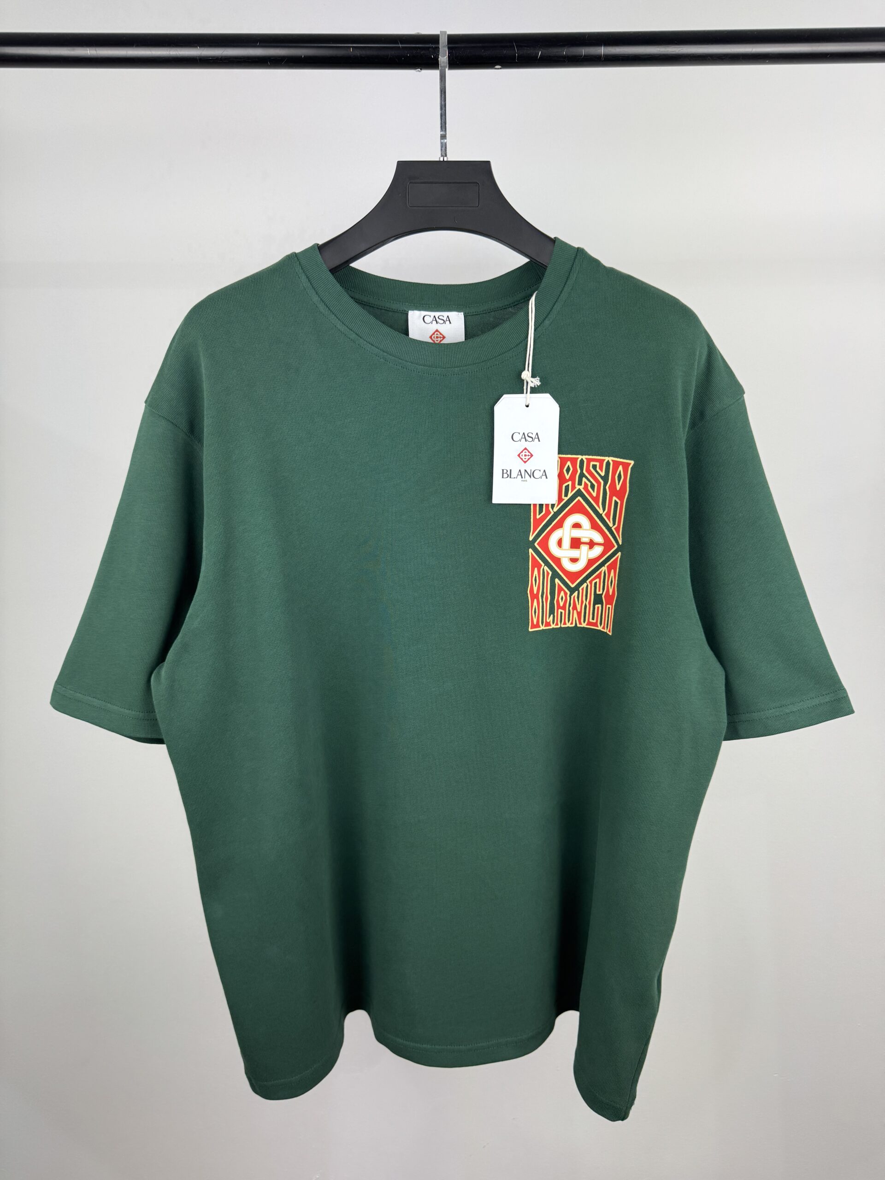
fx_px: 818
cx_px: 442
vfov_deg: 71.6
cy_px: 590
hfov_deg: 56.8
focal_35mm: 24
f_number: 1.78
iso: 64
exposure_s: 1/100
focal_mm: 6.76
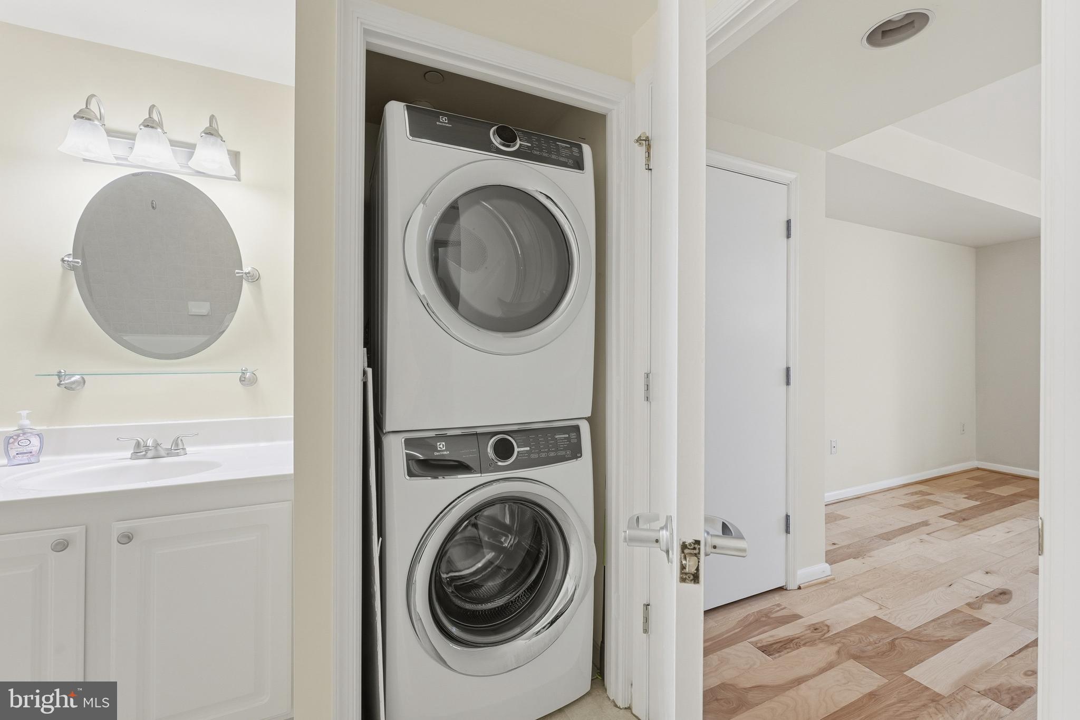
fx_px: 438
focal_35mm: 15
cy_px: 360
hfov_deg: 101.9
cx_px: 540
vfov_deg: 78.8
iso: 400
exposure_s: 1/80
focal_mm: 14.6
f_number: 11
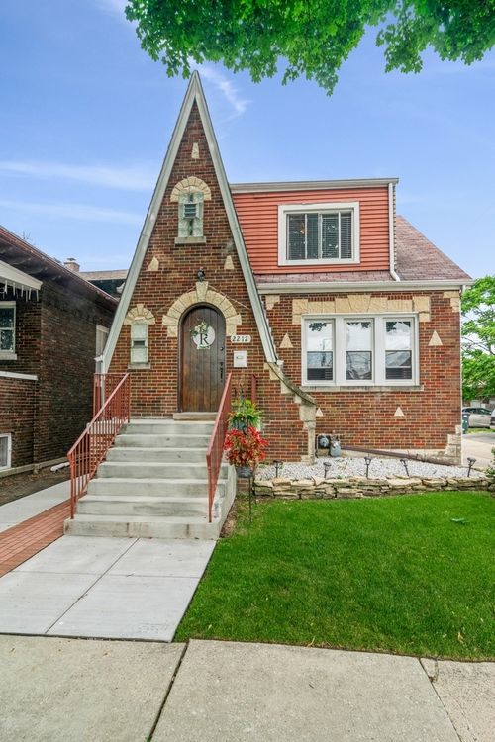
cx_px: 248
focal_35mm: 18
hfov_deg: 67.4
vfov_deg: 90.0
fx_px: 371
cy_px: 371
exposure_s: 1/160
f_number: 8
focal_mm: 12
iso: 200
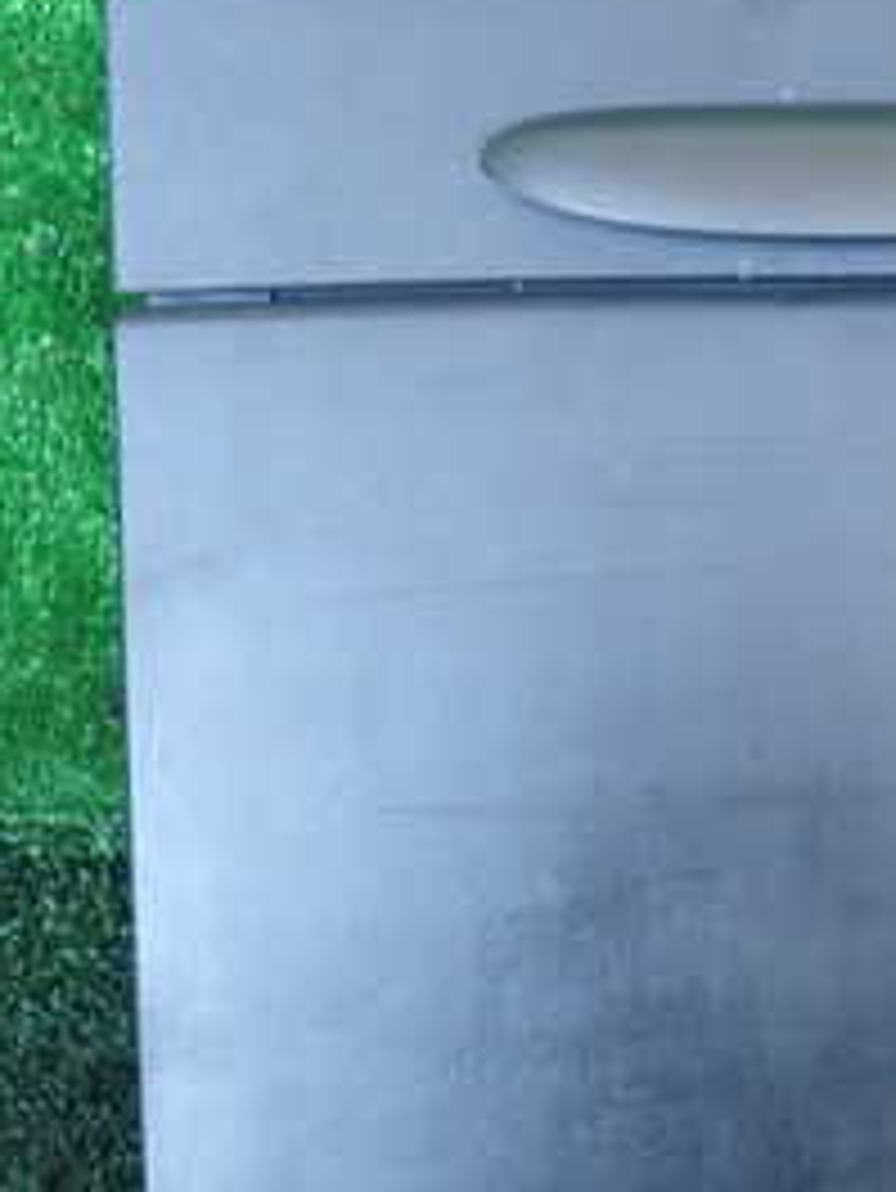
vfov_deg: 28.5
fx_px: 2345
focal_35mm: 68
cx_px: 864
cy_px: 693
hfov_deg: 21.0
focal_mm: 5.4
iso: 250
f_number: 2.3
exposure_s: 1/30
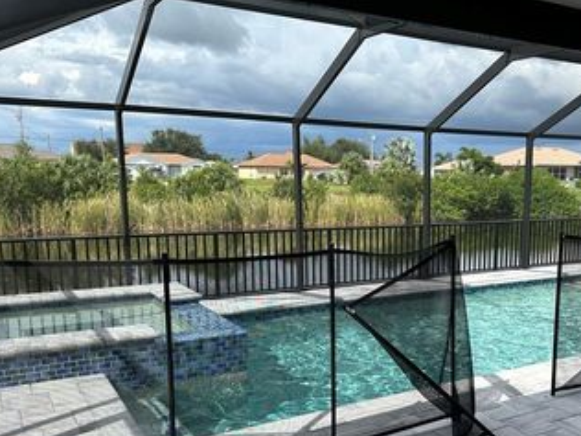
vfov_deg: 37.5
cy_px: 271
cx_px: 421
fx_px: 638
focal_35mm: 38
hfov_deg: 47.5
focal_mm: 6.86
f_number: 1.78
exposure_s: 1/2660
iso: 80
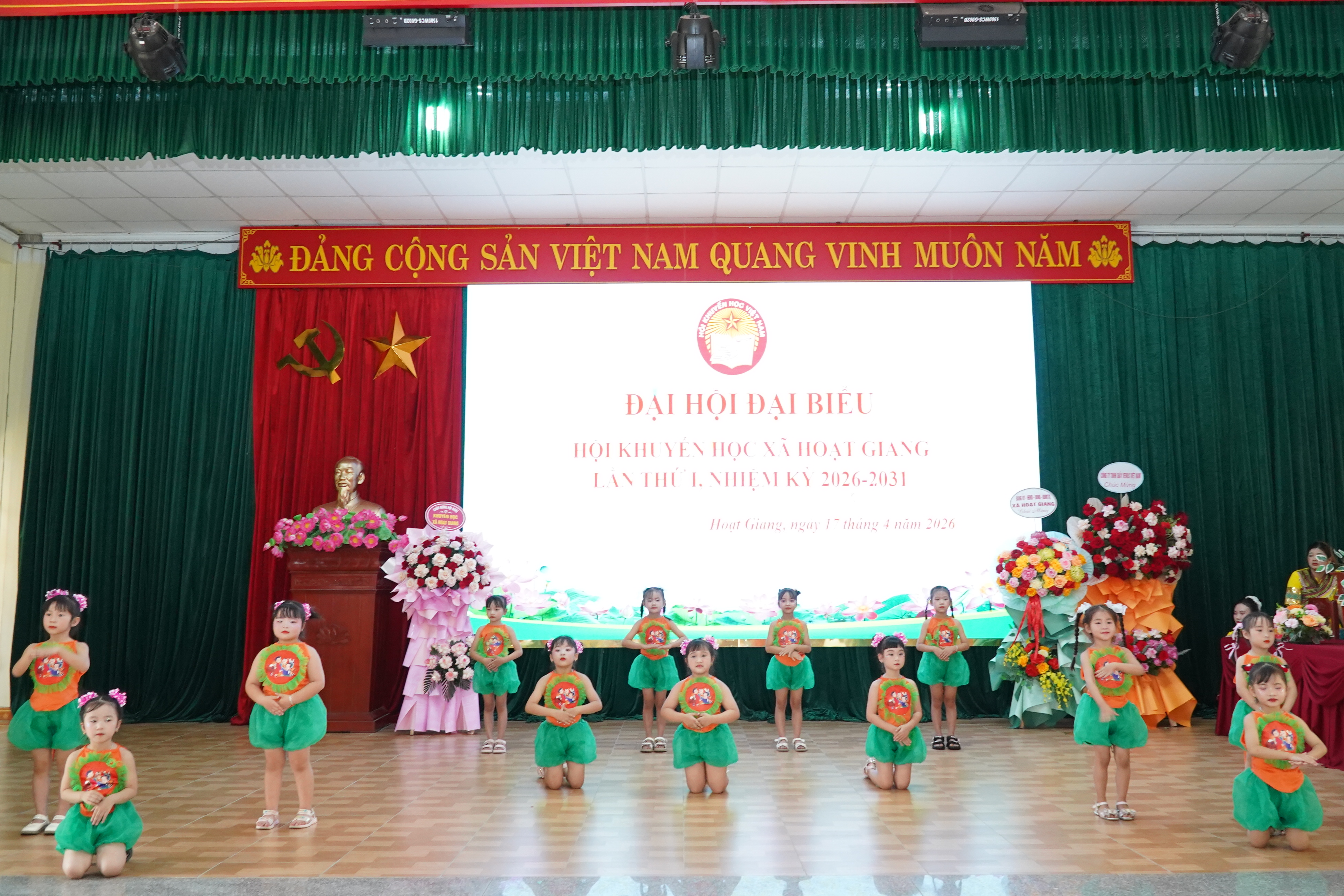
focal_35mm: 27
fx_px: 1008
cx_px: 672
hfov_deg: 67.4
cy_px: 448
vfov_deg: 47.9
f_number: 6.3
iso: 3200
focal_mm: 18
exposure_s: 1/60
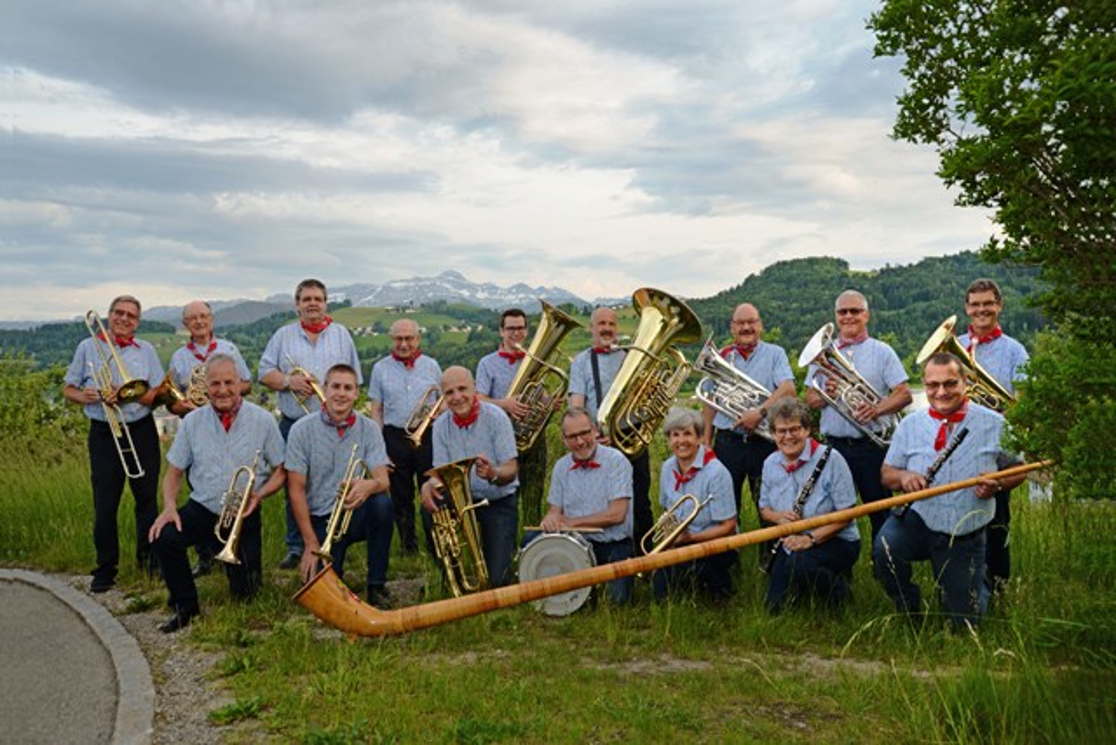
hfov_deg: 63.6
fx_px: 899
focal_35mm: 29
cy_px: 372
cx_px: 558
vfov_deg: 45.0
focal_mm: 29
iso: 320
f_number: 11
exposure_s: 1/60
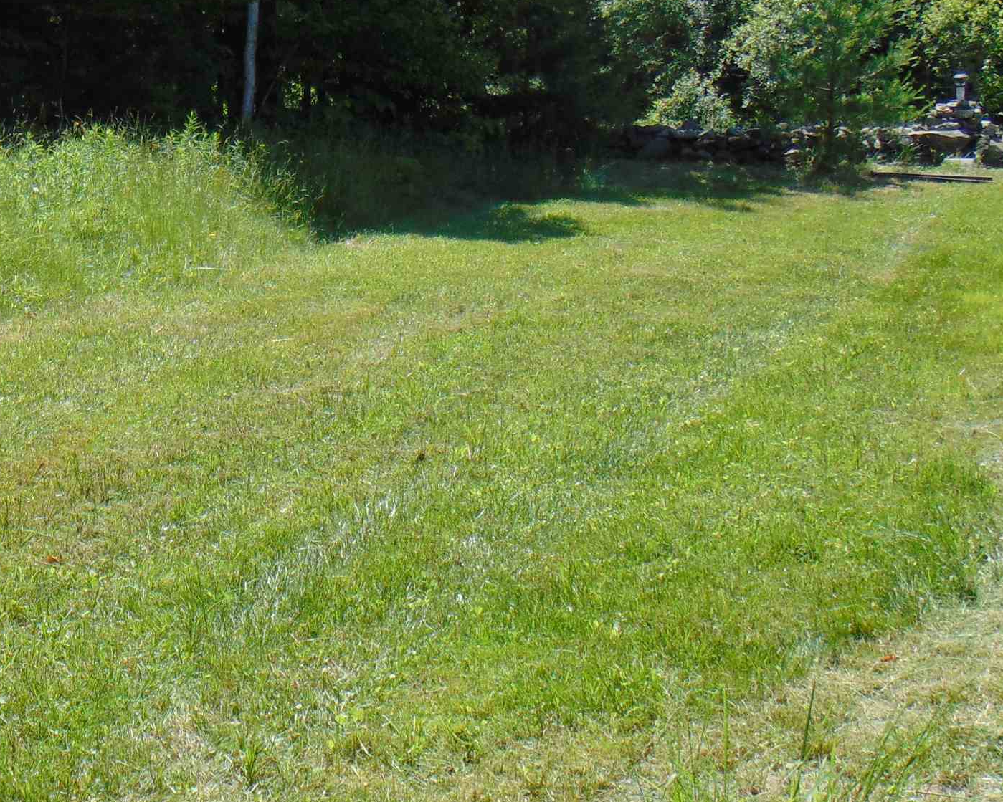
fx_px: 2671
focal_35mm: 90
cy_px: 519
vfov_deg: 17.0
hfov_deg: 20.8
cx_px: 105
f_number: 3.3
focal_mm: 7.6
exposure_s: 1/800
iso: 80
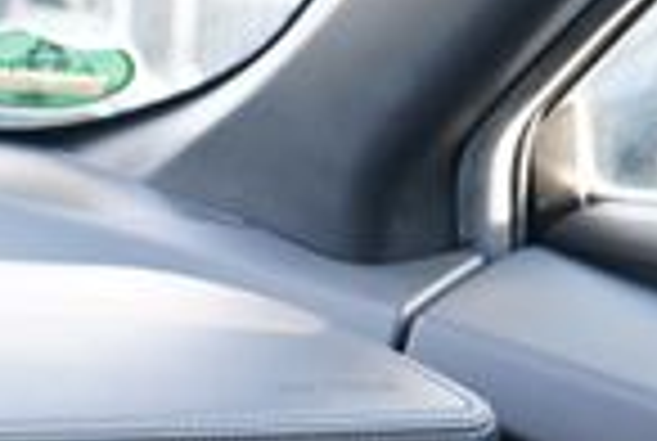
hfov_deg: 9.7
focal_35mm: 168
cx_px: -1233
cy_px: 578
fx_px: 3072
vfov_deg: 8.1
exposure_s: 1/60
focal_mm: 24
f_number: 4
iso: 400
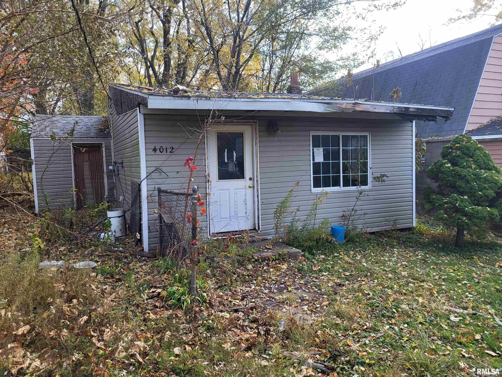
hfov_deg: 67.3
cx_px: 251
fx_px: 377
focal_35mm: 26
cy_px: 188
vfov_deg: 53.1
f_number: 1.8
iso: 40
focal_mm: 5.4
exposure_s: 1/603
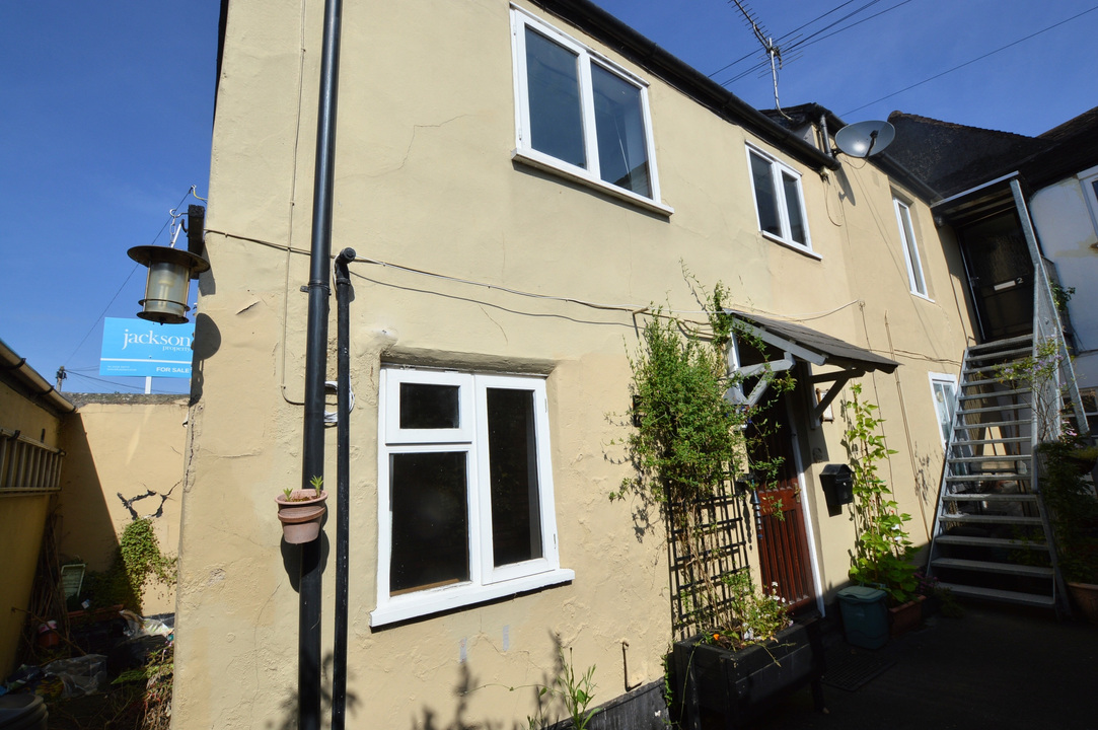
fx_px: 457
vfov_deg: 77.2
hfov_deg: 100.4
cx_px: 549
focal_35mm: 15
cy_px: 365
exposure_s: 1/320
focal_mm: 10
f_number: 8
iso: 100
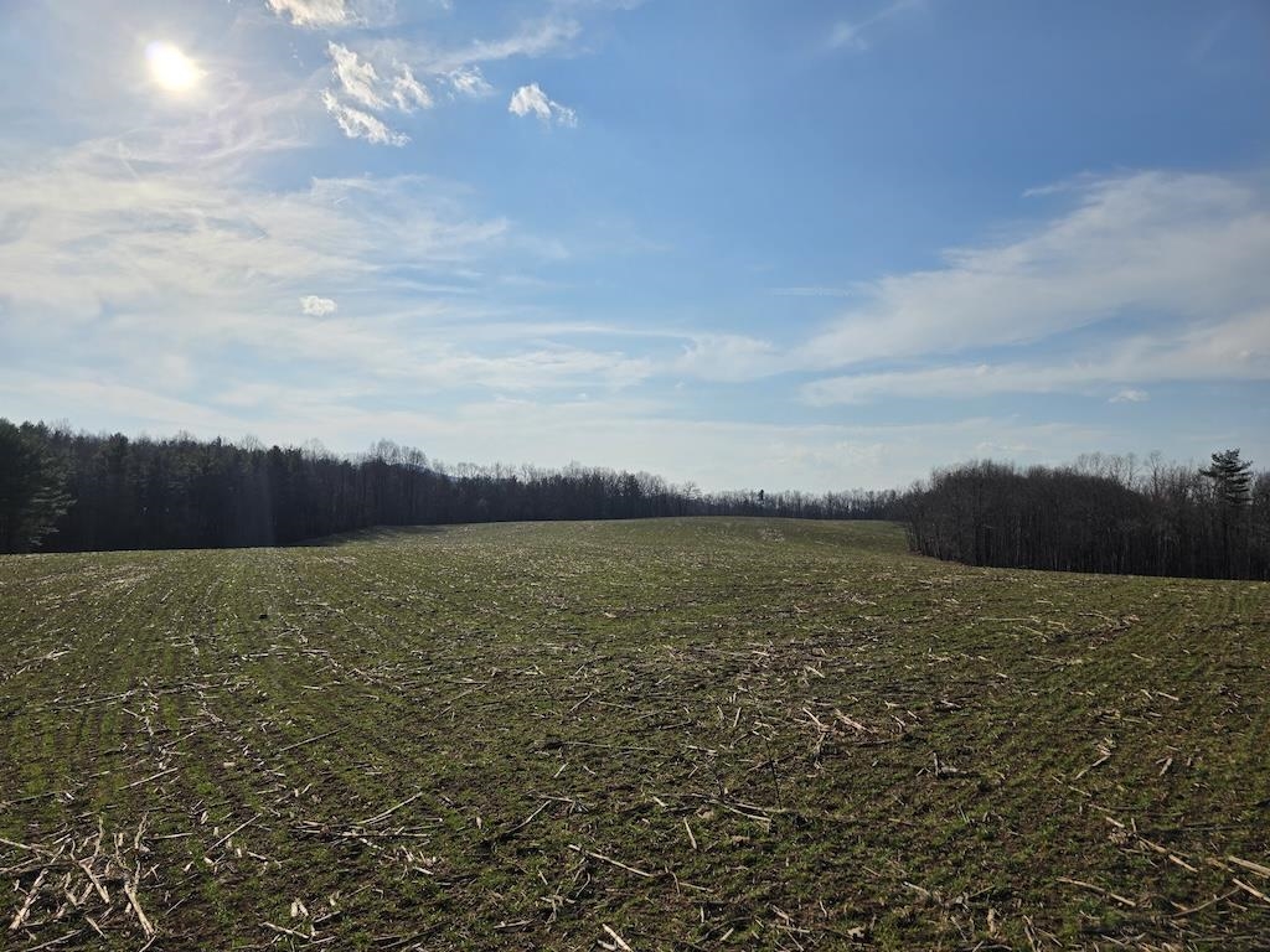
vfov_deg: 58.9
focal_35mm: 23
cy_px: 476
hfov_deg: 73.9
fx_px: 844
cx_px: 635
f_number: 1.7
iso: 32
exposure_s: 1/7944
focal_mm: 6.3
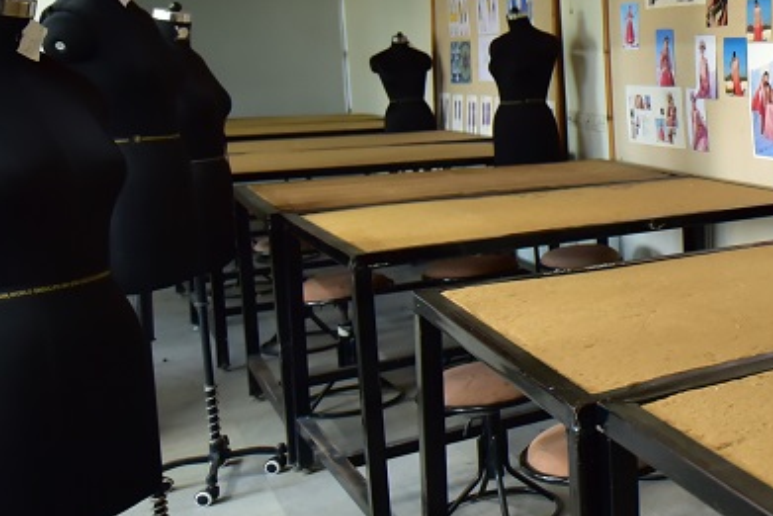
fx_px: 988
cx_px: 973
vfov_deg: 29.1
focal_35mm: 46
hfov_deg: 33.1
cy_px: 189
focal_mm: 15
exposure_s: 1/100
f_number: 2.8
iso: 1000
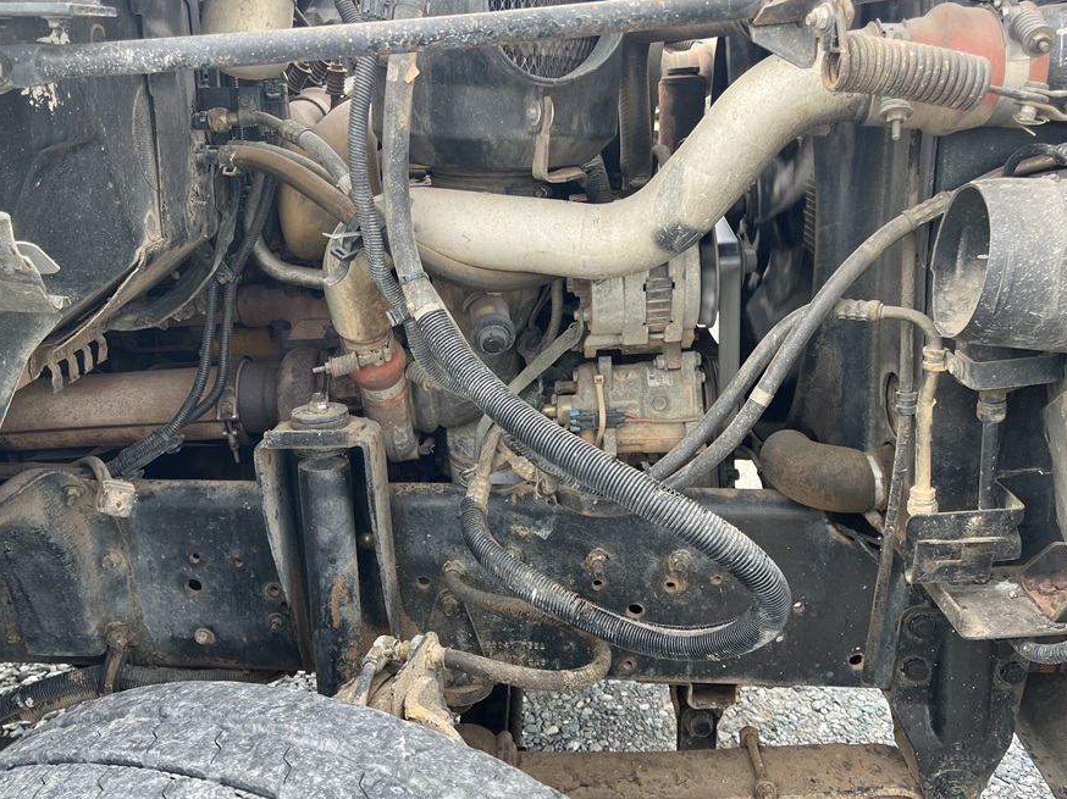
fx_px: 924
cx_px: 483
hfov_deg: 59.9
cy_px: 400
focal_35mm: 30
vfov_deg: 46.8
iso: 40
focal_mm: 5.1
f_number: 1.6
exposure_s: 1/188
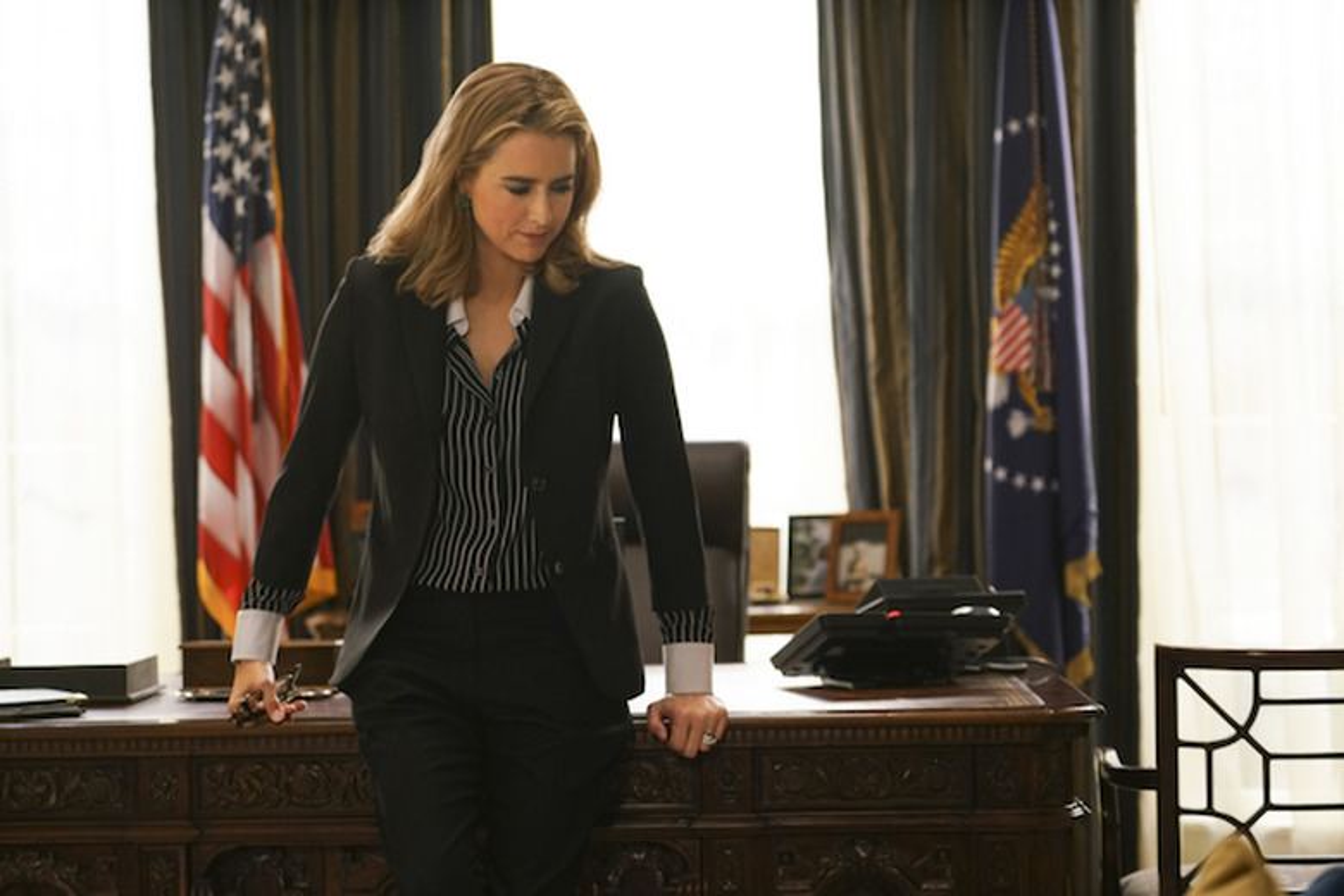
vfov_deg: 17.3
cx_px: 672
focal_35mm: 79
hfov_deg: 25.7
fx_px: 2949
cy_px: 448
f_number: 4
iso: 1600
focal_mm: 79
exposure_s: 1/80
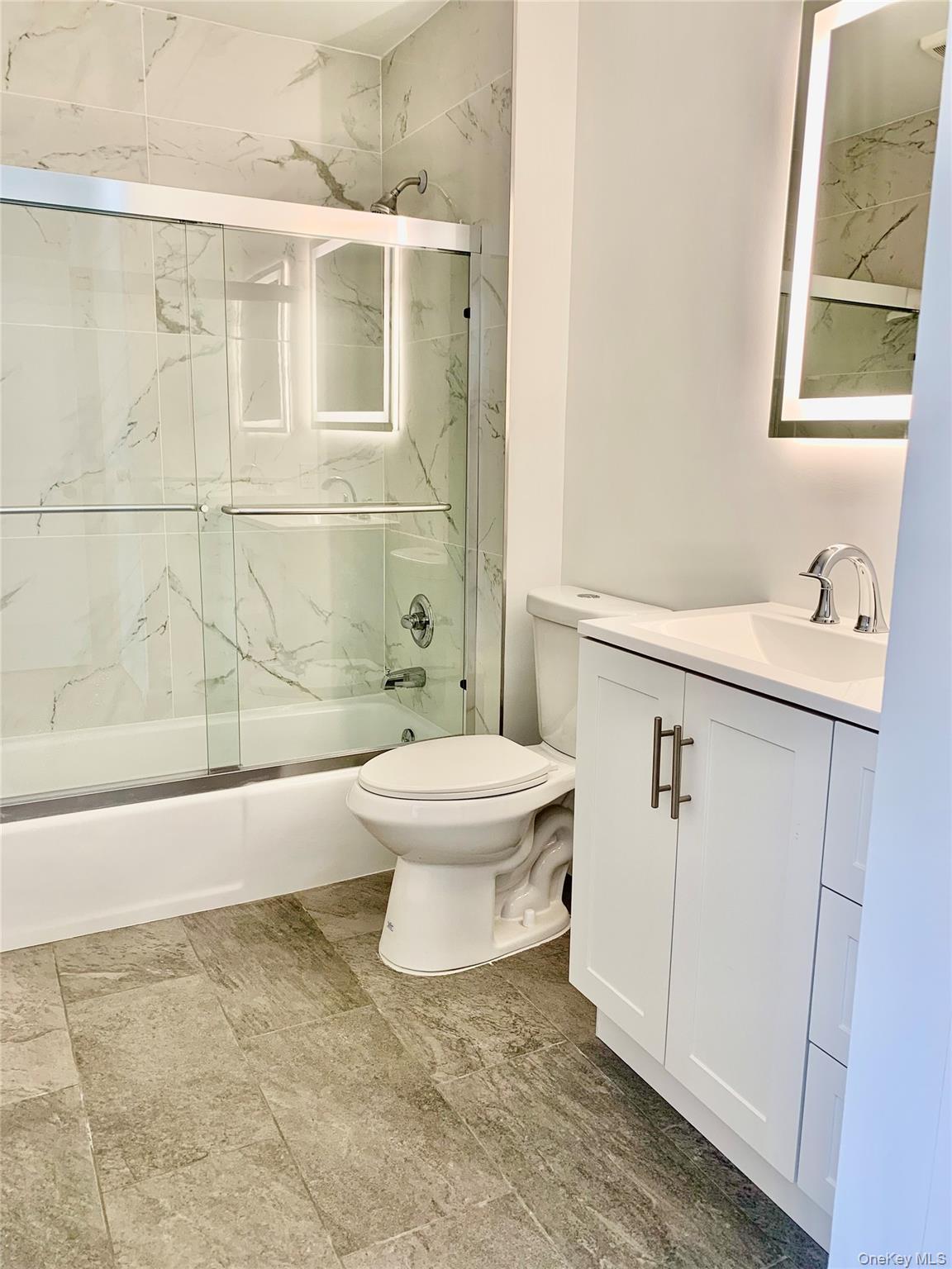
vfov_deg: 67.3
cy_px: 634
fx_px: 953
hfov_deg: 53.1
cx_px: 476
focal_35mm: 26
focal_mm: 4.25
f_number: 1.8
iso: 50
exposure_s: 1/60
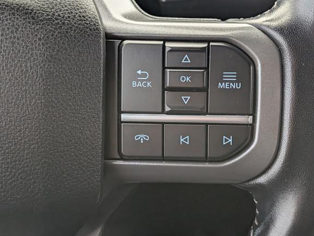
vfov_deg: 26.6
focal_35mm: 55
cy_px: 105
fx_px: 499
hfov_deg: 34.9
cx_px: 175
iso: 300
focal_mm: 6.9
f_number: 1.68
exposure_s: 1/323
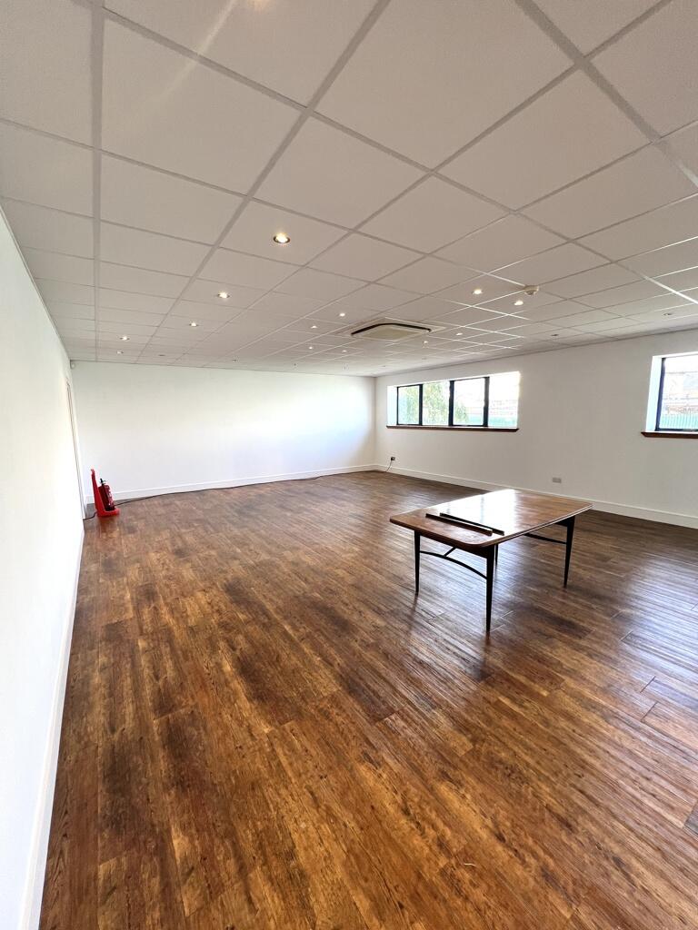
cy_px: 465
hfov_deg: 89.9
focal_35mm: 13
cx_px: 349
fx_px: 350
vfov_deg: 106.2
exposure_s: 1/100
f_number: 1.8
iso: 64
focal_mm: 1.57
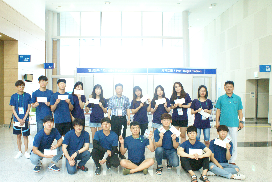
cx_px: 128
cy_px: 96
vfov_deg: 45.0
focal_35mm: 29
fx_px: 219
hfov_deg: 63.6
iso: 1600
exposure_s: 1/50
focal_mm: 18
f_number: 5.6
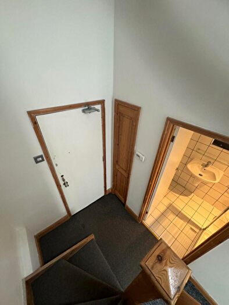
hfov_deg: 85.7
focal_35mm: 14
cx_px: 114
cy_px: 152
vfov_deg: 102.1
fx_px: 123
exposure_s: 1/50
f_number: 2.2
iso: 400
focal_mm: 2.22
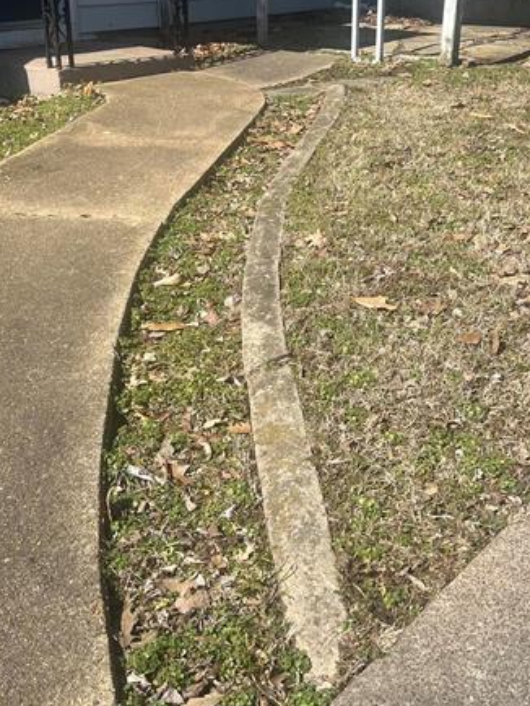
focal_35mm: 46
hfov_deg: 31.5
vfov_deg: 40.8
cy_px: 251
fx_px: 938
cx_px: 221
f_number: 1.5
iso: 50
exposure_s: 1/3968
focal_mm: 5.7
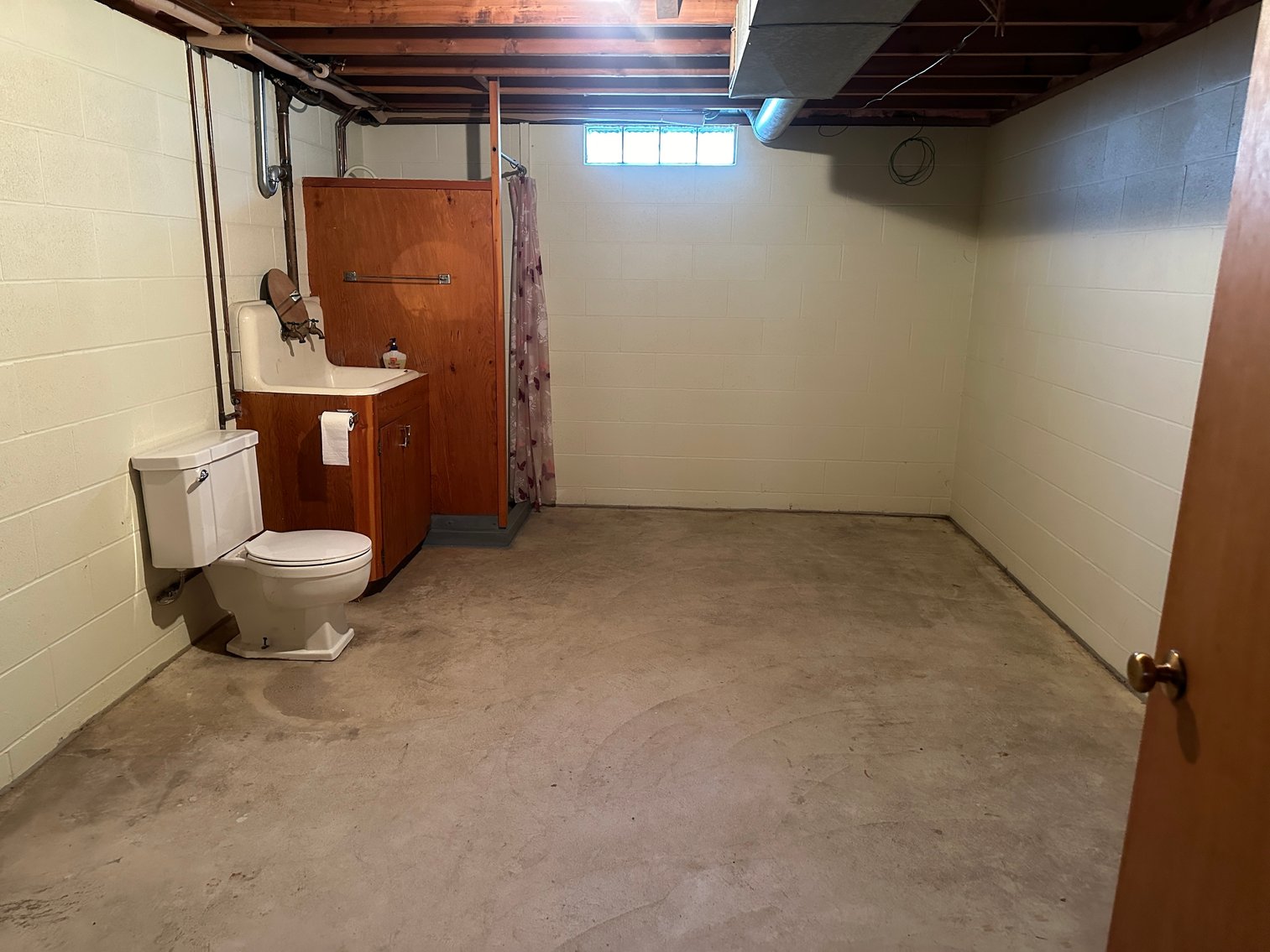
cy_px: 476
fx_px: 881
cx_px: 635
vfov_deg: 56.8
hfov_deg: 71.6
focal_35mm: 24
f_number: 1.78
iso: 640
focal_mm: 6.86
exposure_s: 1/40
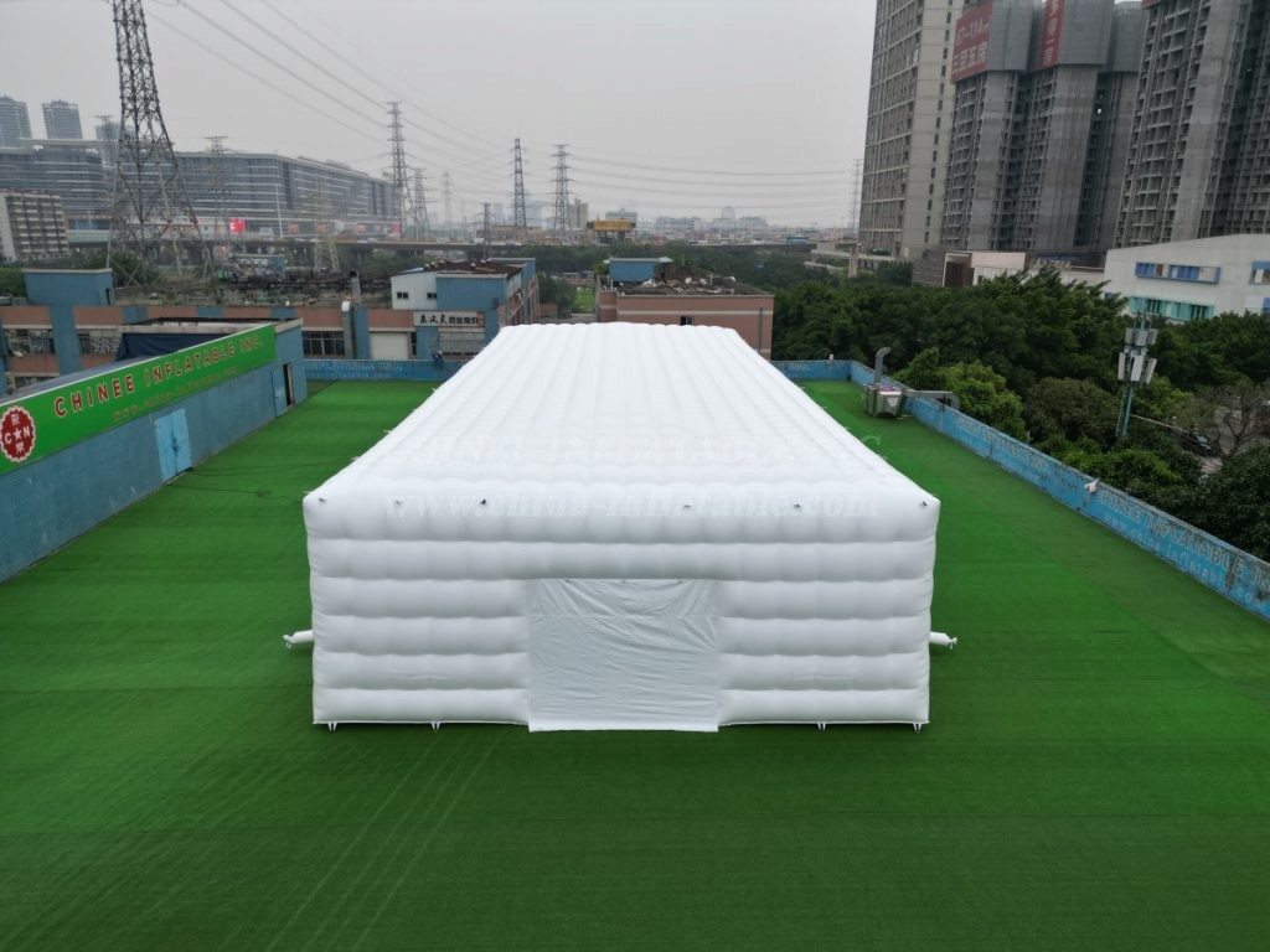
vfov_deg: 56.8
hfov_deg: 71.6
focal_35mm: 24
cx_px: 635
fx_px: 881
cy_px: 476
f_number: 1.7
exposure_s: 1/2500
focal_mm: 6.72
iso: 130
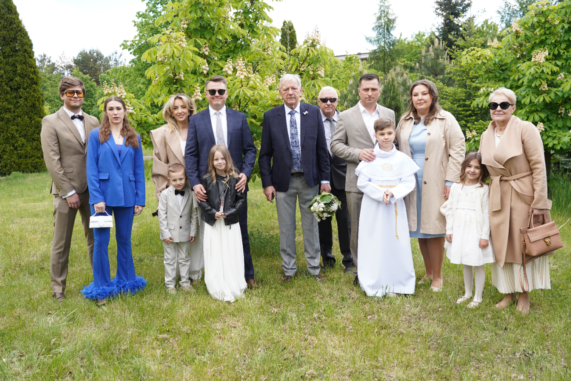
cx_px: 286
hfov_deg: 57.2
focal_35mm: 33
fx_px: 523
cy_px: 190
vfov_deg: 40.0
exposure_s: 1/160
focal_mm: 33
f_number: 5.6
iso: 160
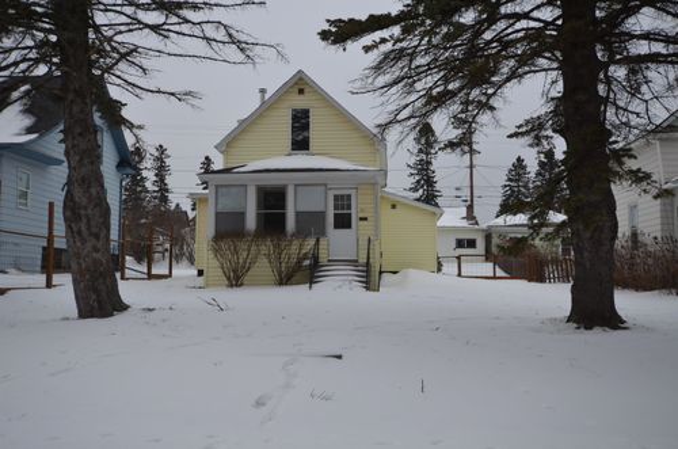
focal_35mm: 36
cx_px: 339
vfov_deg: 36.7
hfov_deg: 53.2
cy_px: 224
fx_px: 676
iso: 200
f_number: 8
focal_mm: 24
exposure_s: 1/250
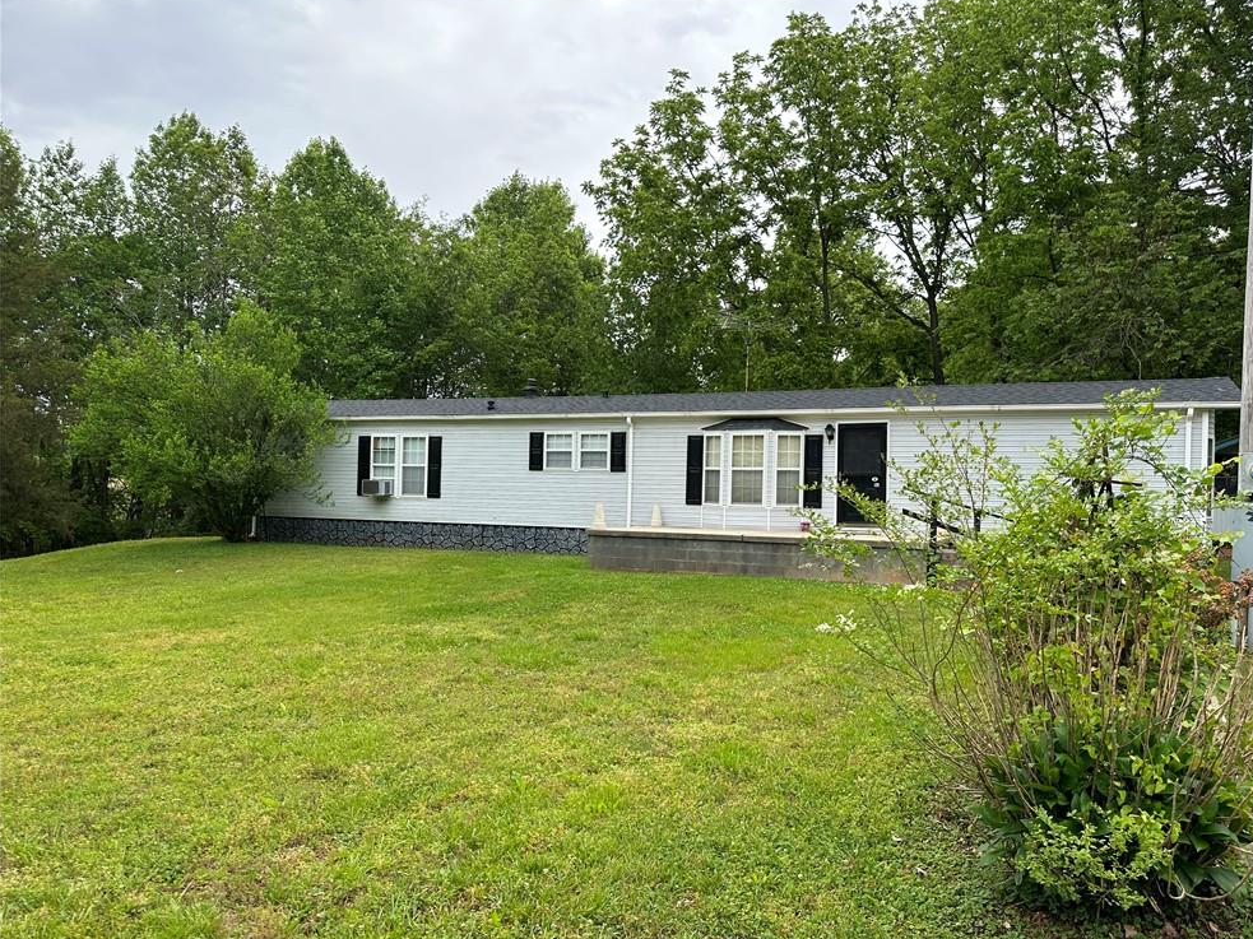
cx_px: 651
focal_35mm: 25
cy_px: 480
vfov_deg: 54.9
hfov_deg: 69.4
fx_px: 905
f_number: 1.78
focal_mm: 6.86
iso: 80
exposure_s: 1/989
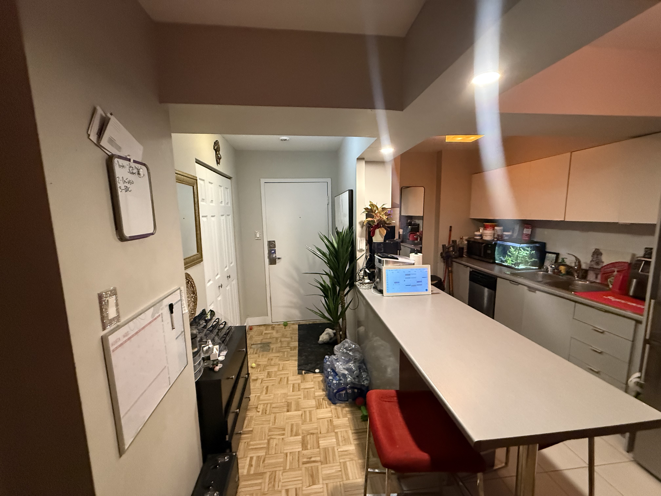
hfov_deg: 102.1
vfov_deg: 85.7
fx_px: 267
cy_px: 248
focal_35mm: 14
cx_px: 330
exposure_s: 1/60
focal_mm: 2.22
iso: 800
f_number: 2.2
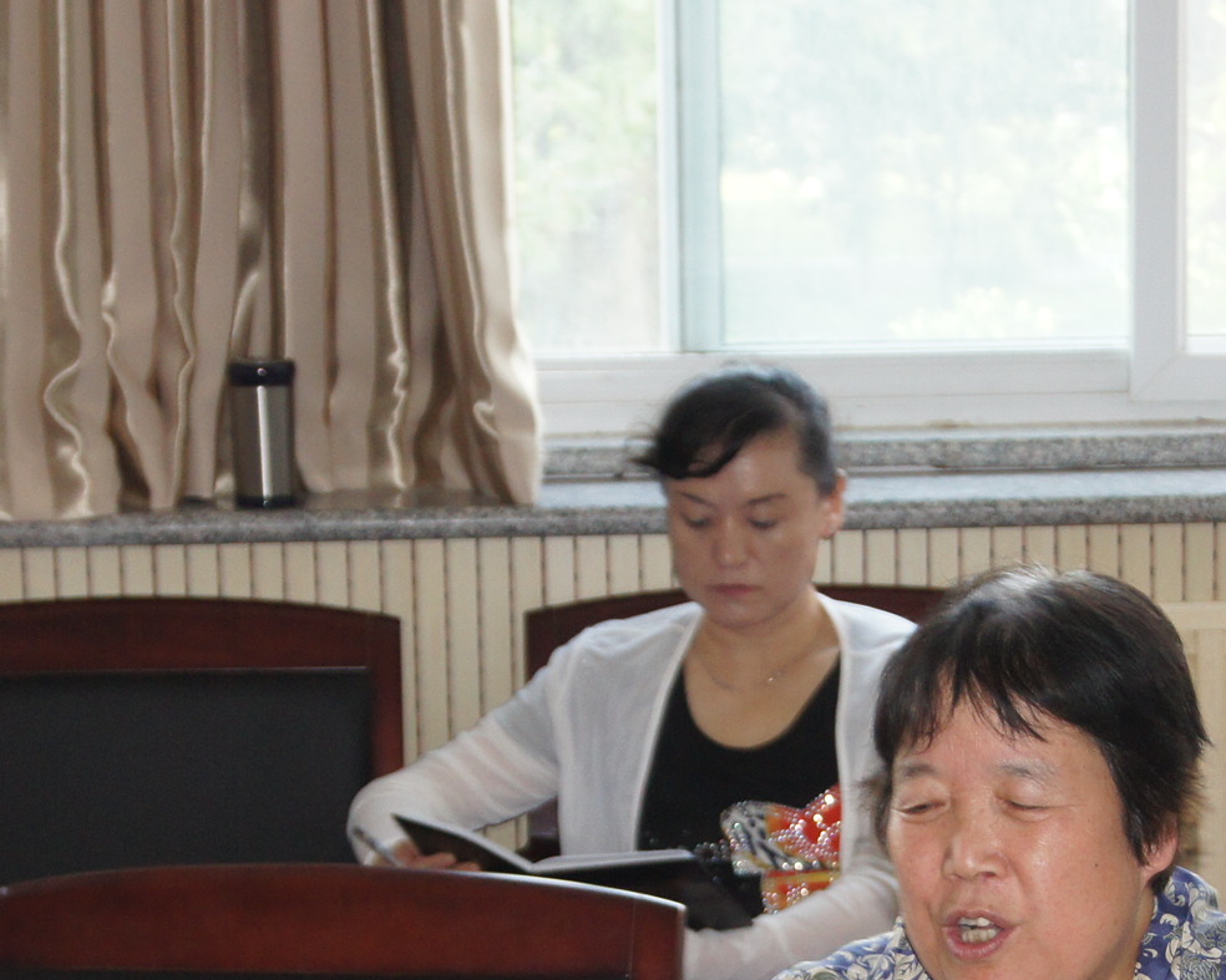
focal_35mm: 147
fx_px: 5337
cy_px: 813
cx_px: 877
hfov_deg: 13.1
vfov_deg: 10.5
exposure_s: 1/80
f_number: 5.6
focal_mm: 45
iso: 800
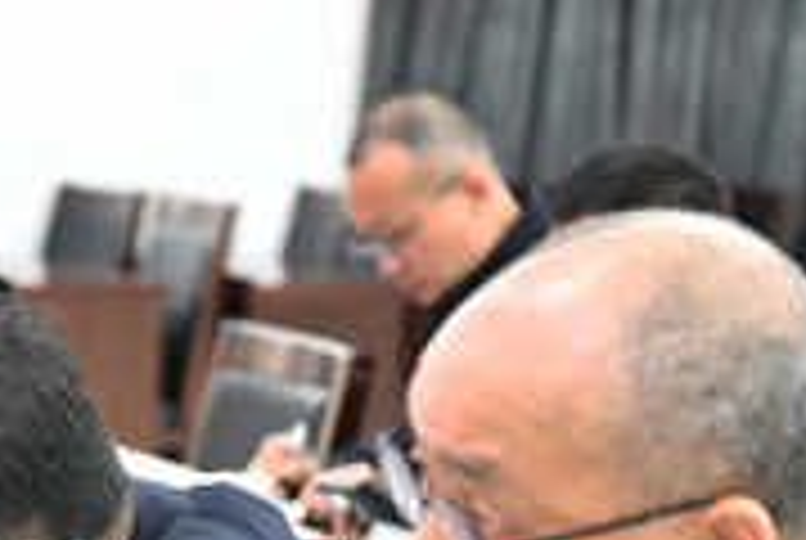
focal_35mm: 195
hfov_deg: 10.4
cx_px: -176
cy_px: 673
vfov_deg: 7.0
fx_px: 4373
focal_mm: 70
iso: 5000
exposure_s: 1/60
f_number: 4
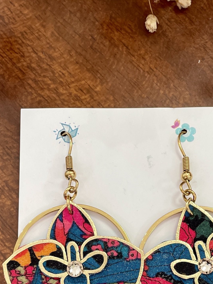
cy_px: 283
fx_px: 599
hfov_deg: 20.1
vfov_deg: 25.4
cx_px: 135
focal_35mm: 73
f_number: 1.6
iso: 64
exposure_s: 1/100
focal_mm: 4.2
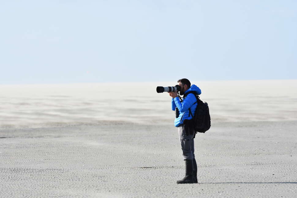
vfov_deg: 4.6
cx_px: 148
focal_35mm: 300
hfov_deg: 6.9
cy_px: 99
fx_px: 2475
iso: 400
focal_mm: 200
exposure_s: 1/1600
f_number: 6.3
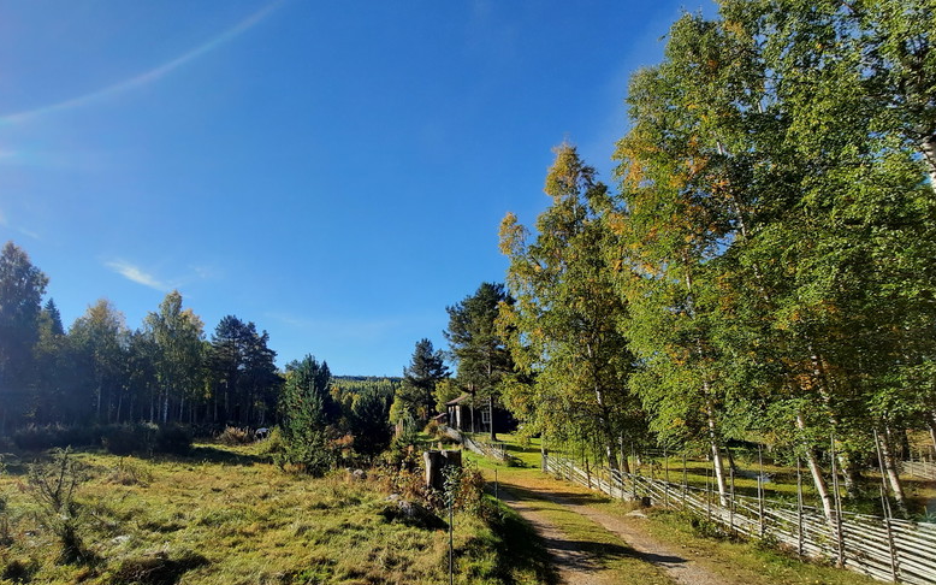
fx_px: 434
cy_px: 347
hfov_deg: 93.0
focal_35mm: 17
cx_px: 368
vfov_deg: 67.4
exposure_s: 1/1185
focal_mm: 1.74
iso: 40
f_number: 2.2
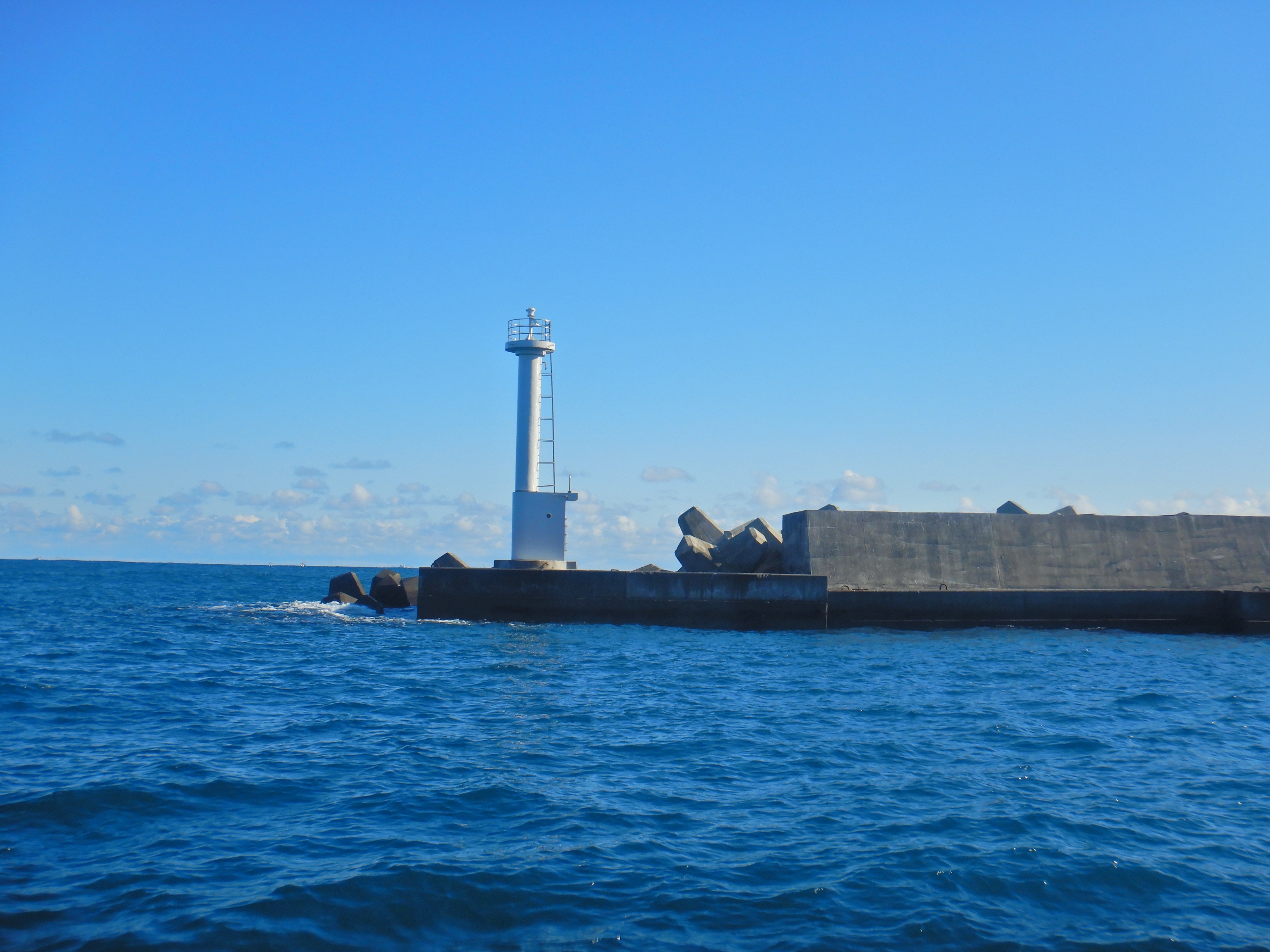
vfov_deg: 32.9
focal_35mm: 44
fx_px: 1614
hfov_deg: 42.9
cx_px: 635
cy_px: 476
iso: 125
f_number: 4.3
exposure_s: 1/1250
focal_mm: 7.8
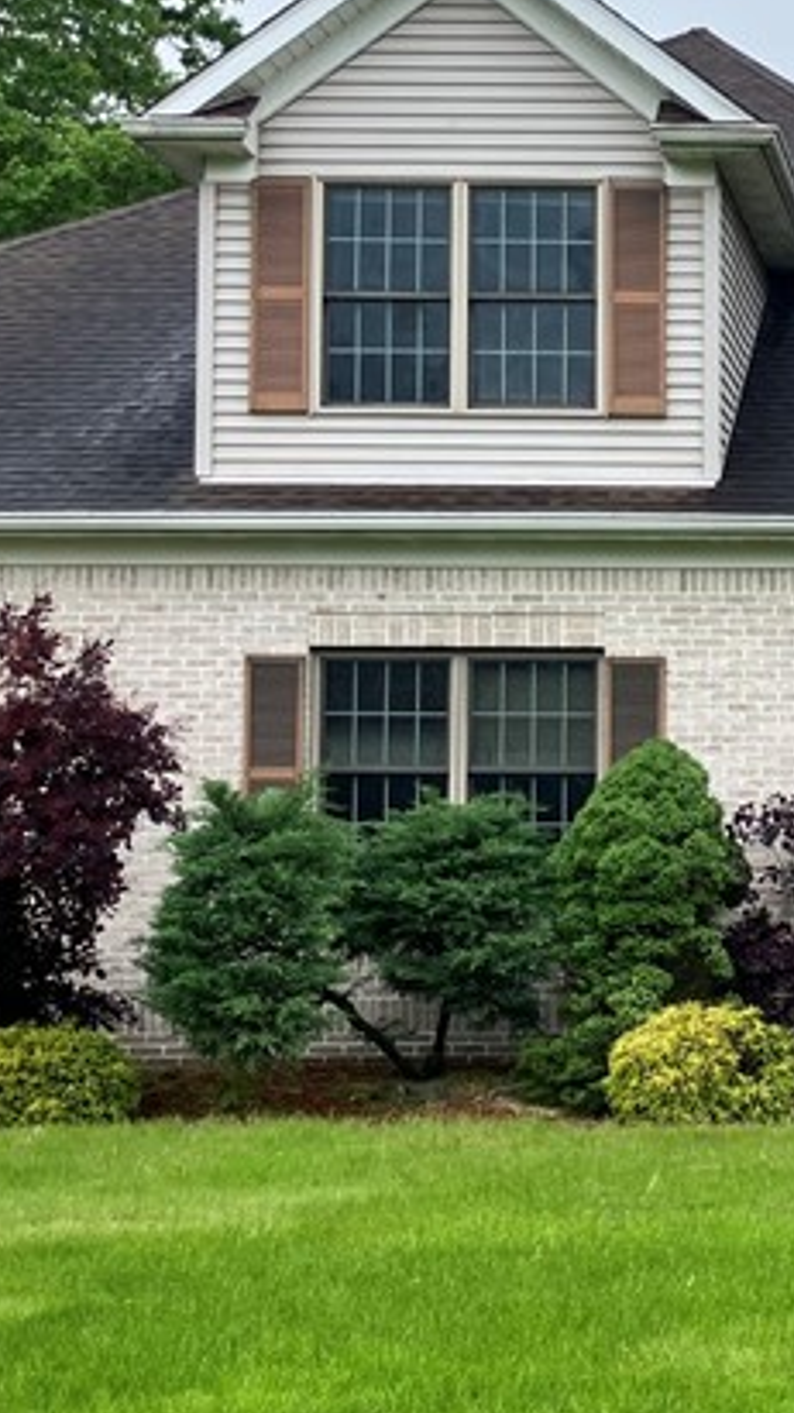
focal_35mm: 76
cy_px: 715
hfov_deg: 15.0
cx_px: 1100
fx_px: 2846
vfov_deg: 27.9
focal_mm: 3.99
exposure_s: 1/867
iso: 32
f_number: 1.8
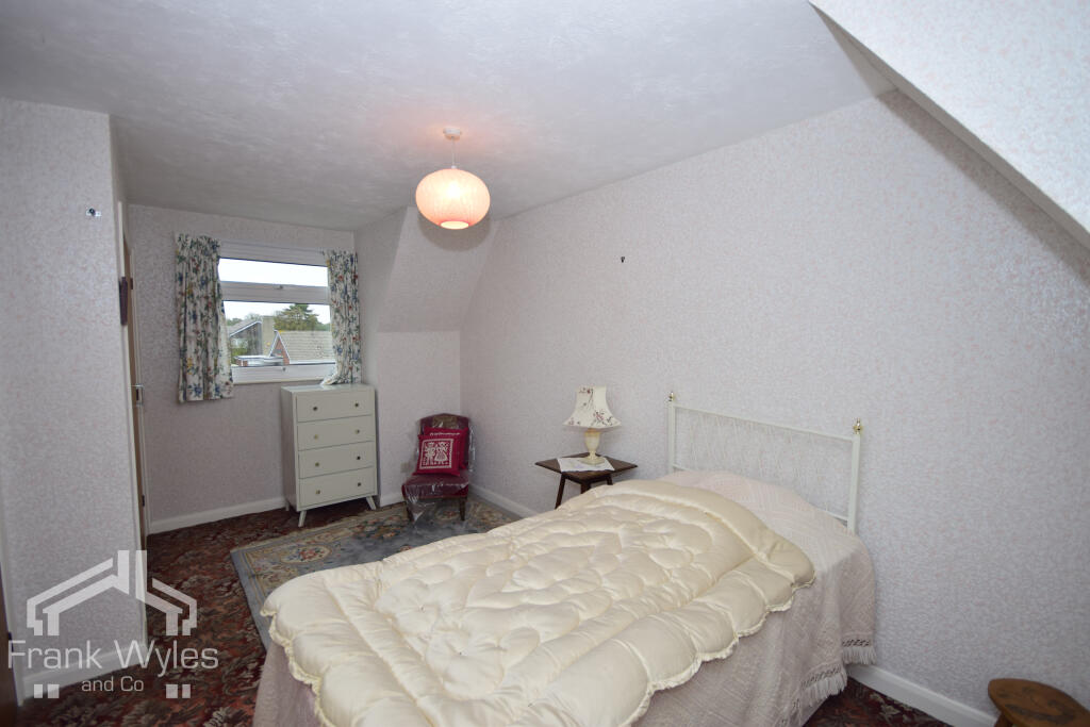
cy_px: 364
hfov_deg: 100.4
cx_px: 545
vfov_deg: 77.3
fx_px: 454
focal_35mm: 15
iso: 250
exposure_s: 1/160
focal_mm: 10
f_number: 4
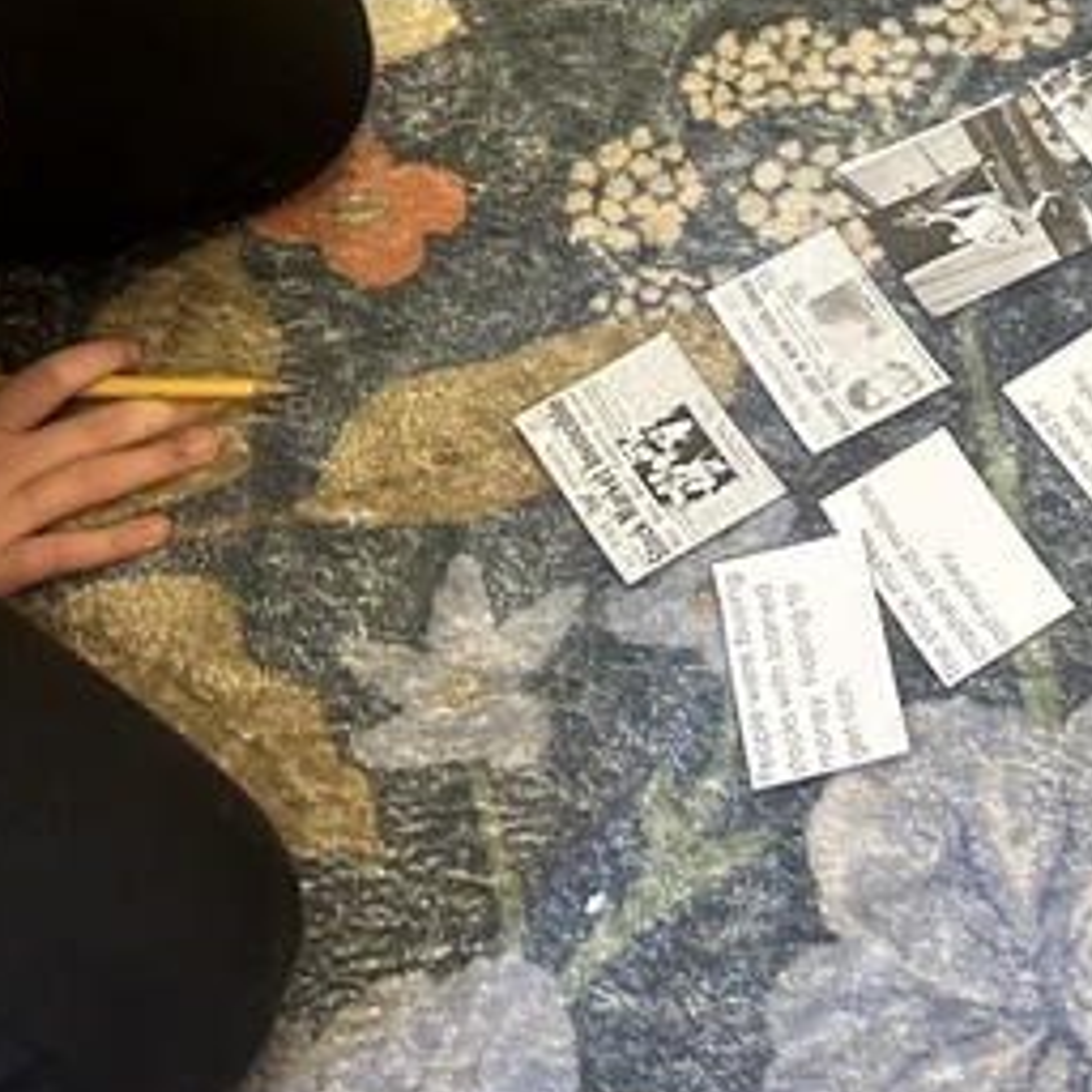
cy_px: -358
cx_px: 1271
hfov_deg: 19.4
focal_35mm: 85
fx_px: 3034
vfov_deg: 18.8
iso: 200
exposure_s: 1/40
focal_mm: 6.86
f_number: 1.78
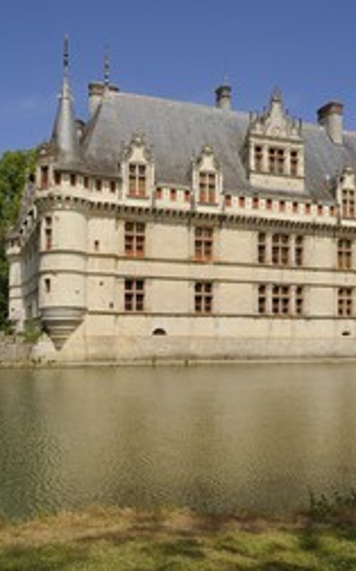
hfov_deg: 37.2
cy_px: 315
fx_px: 529
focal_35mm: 34
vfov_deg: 56.6
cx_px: 159
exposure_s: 1/160
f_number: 16
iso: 200
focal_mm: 20
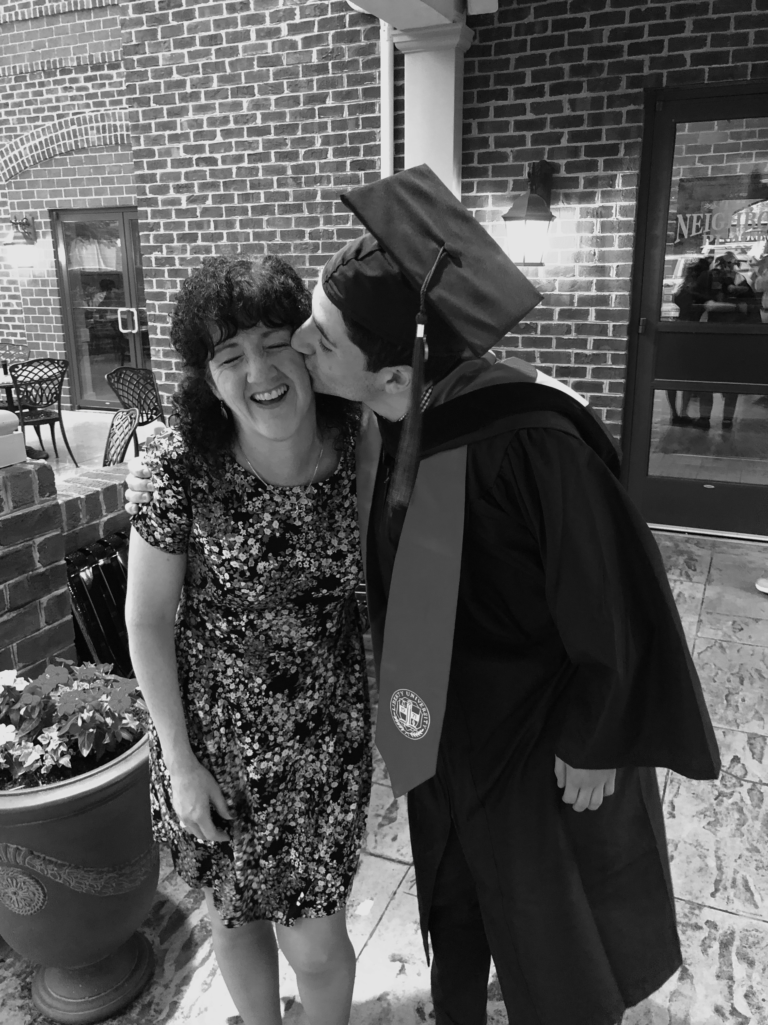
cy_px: 512
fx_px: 828
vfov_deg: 63.4
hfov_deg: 49.7
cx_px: 384
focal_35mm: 28
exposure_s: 1/6
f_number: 1.8
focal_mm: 4
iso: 100
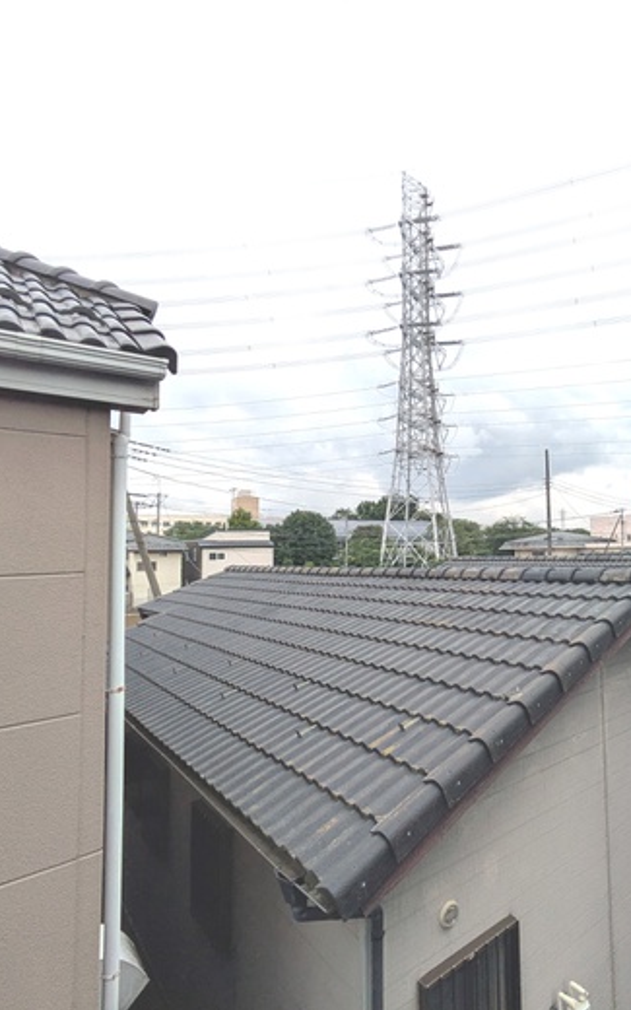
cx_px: 489
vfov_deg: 85.1
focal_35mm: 20
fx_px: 550
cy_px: 509
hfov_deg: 56.1
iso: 92
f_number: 2.2
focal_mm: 1.83
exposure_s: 1/1783
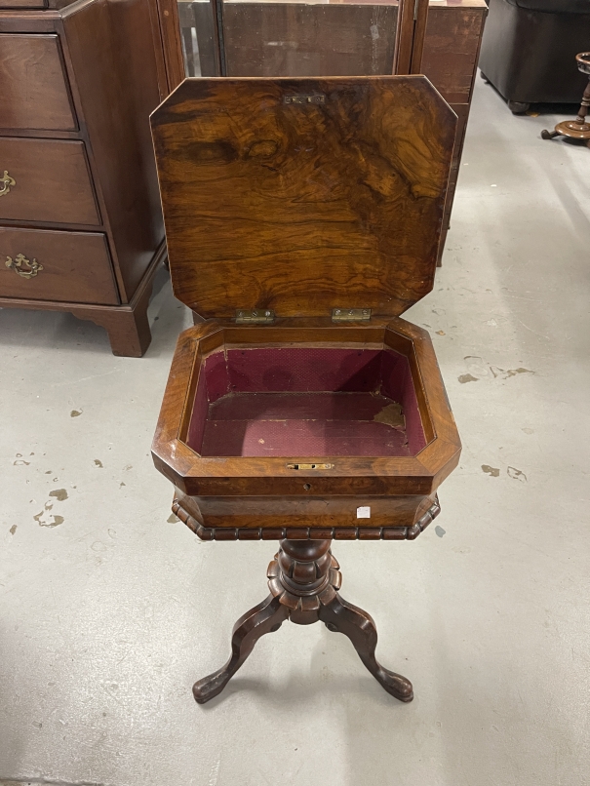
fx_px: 591
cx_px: 295
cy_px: 393
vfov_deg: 67.3
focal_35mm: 26
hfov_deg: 53.1
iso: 320
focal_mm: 5.1
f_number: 1.6
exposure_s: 1/50
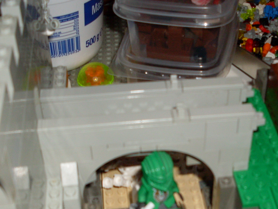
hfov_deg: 29.2
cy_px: 179
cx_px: 188
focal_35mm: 66
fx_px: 530
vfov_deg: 21.9
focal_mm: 6.3
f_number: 2.8
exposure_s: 1/45
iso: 100
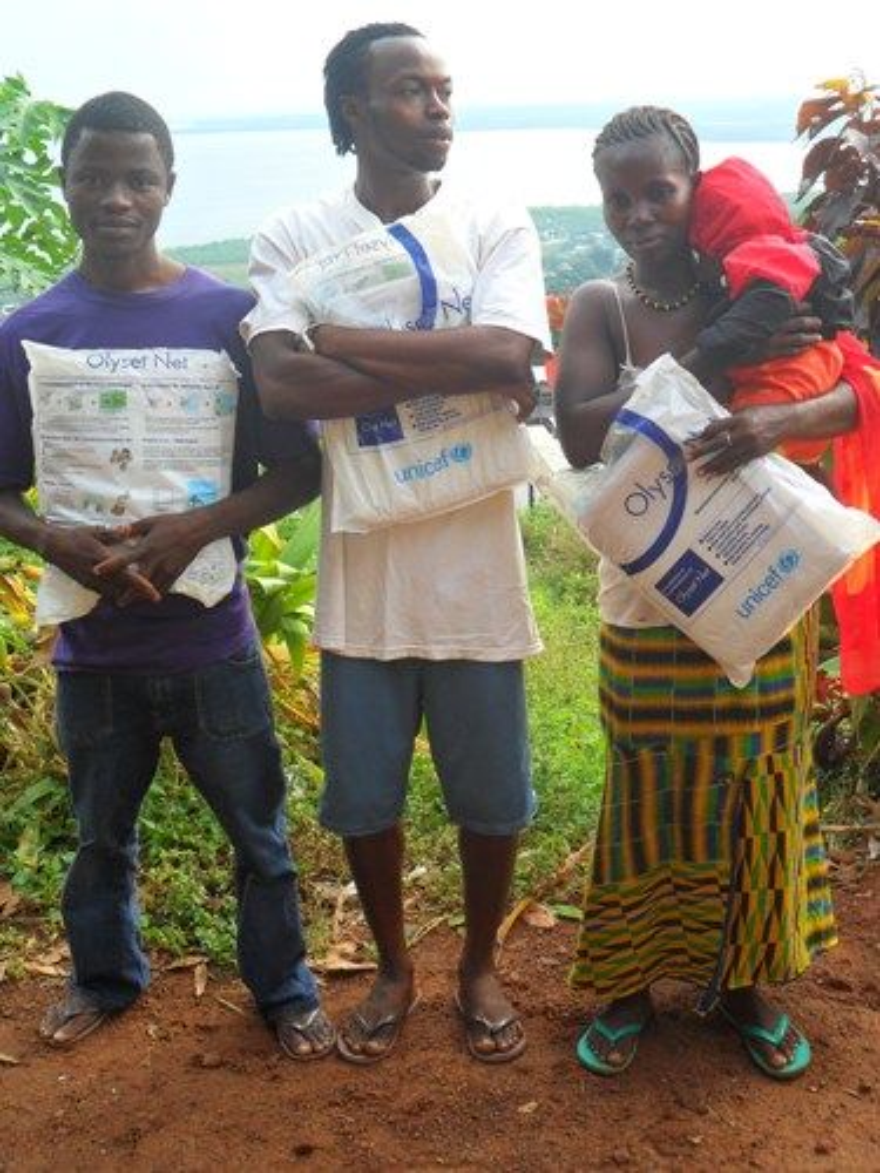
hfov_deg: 32.9
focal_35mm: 44
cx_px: 440
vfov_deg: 42.9
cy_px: 586
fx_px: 1491
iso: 100
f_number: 4.5
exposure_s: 1/125
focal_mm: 7.8
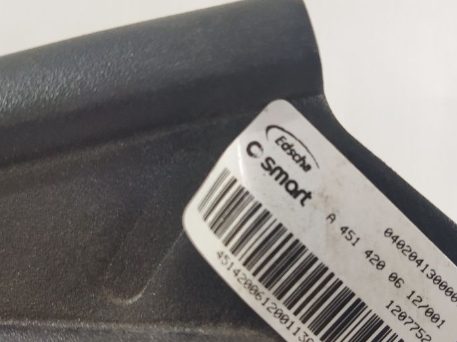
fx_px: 634
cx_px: 291
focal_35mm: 48
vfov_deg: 30.0
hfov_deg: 39.3
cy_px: 231
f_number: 1.79
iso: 288
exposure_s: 1/50
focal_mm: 4.71
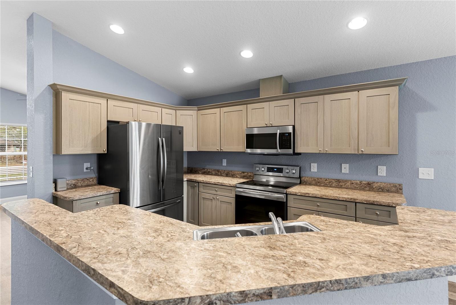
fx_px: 215
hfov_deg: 93.3
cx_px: 228
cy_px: 152
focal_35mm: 17
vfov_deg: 70.5
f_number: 8
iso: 400
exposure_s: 1/1.67
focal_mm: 17
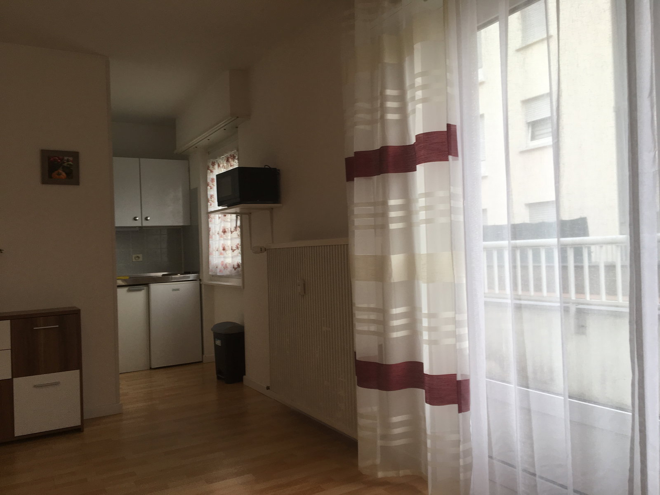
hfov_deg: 61.7
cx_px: 330
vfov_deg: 48.2
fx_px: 553
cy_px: 248
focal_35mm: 29
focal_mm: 4.15
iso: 32
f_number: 2.2
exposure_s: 1/100
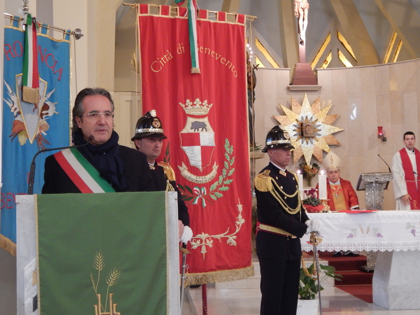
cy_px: 156
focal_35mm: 62
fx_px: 752
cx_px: 211
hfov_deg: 31.2
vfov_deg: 23.6
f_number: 4
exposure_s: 1/8
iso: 560
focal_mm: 10.9
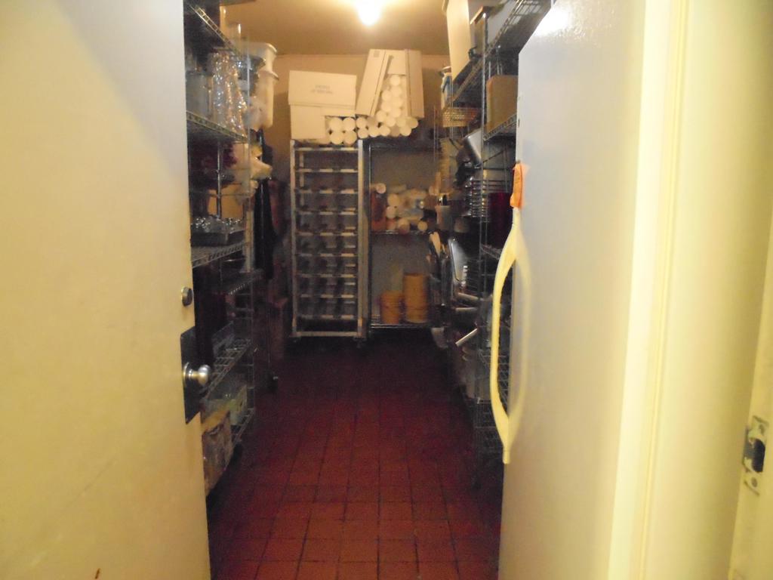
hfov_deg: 67.3
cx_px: 386
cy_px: 290
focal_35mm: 26
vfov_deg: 53.1
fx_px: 581
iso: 1600
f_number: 3.5
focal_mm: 4.6
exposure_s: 1/50
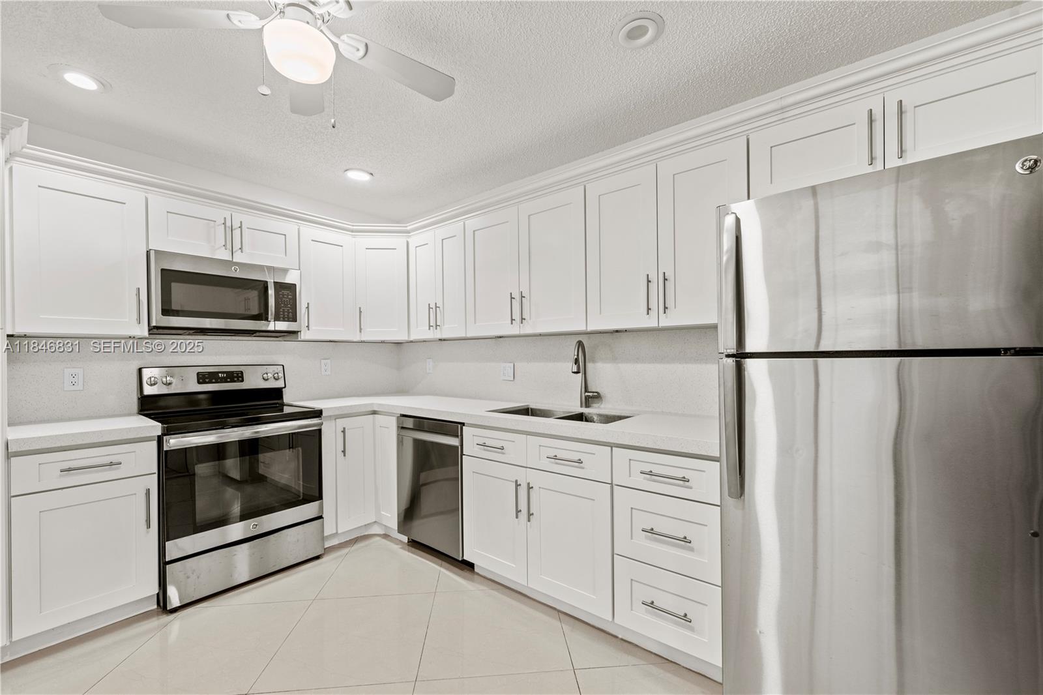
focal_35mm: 14
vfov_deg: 81.2
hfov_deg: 104.3
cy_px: 348
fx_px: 406
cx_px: 522
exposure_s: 1/5
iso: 250
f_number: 8
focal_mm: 14
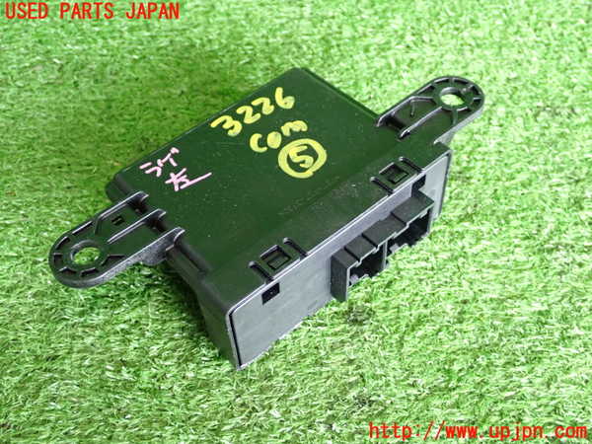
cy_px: 222
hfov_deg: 42.9
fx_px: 752
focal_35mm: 44
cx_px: 296
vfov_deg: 32.9
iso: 800
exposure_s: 1/30
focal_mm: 7.84
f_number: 2.9
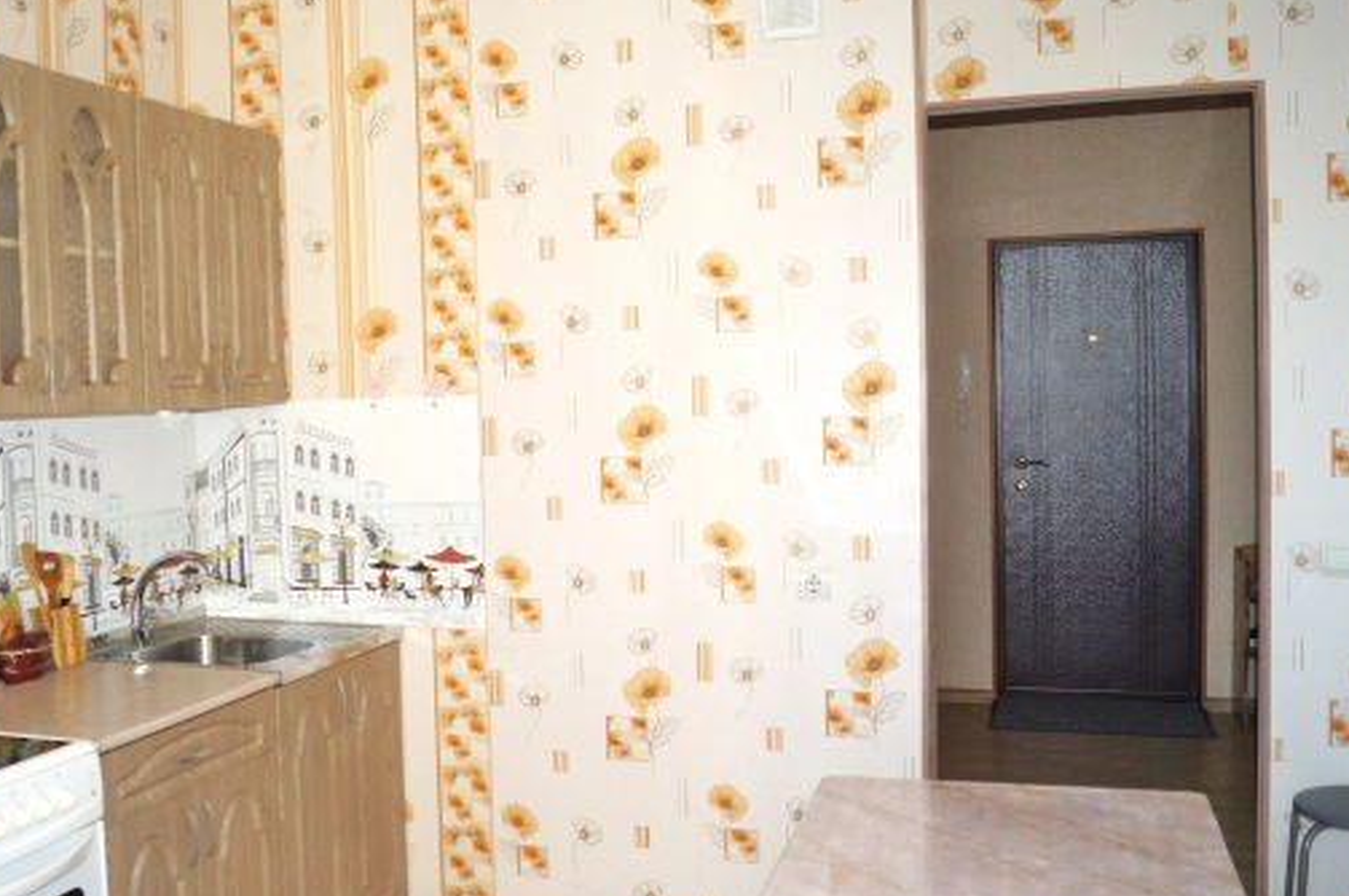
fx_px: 1310
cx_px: 579
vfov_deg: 37.8
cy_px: 436
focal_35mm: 35
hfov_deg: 54.3
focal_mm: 18
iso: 200
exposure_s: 1/160
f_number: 4
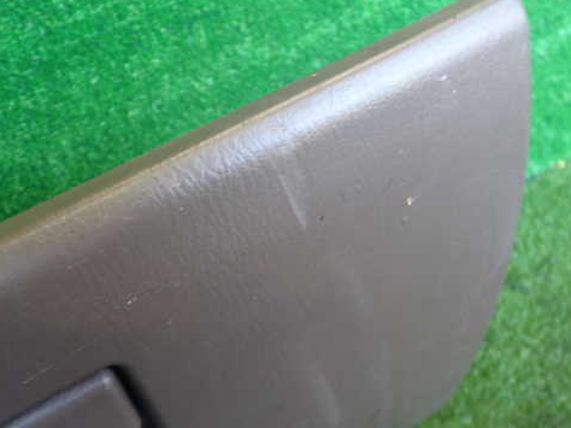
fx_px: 627
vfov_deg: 37.7
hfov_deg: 49.0
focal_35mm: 38
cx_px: 272
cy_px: 217
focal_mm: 5.4
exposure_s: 1/40
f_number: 2.3
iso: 200
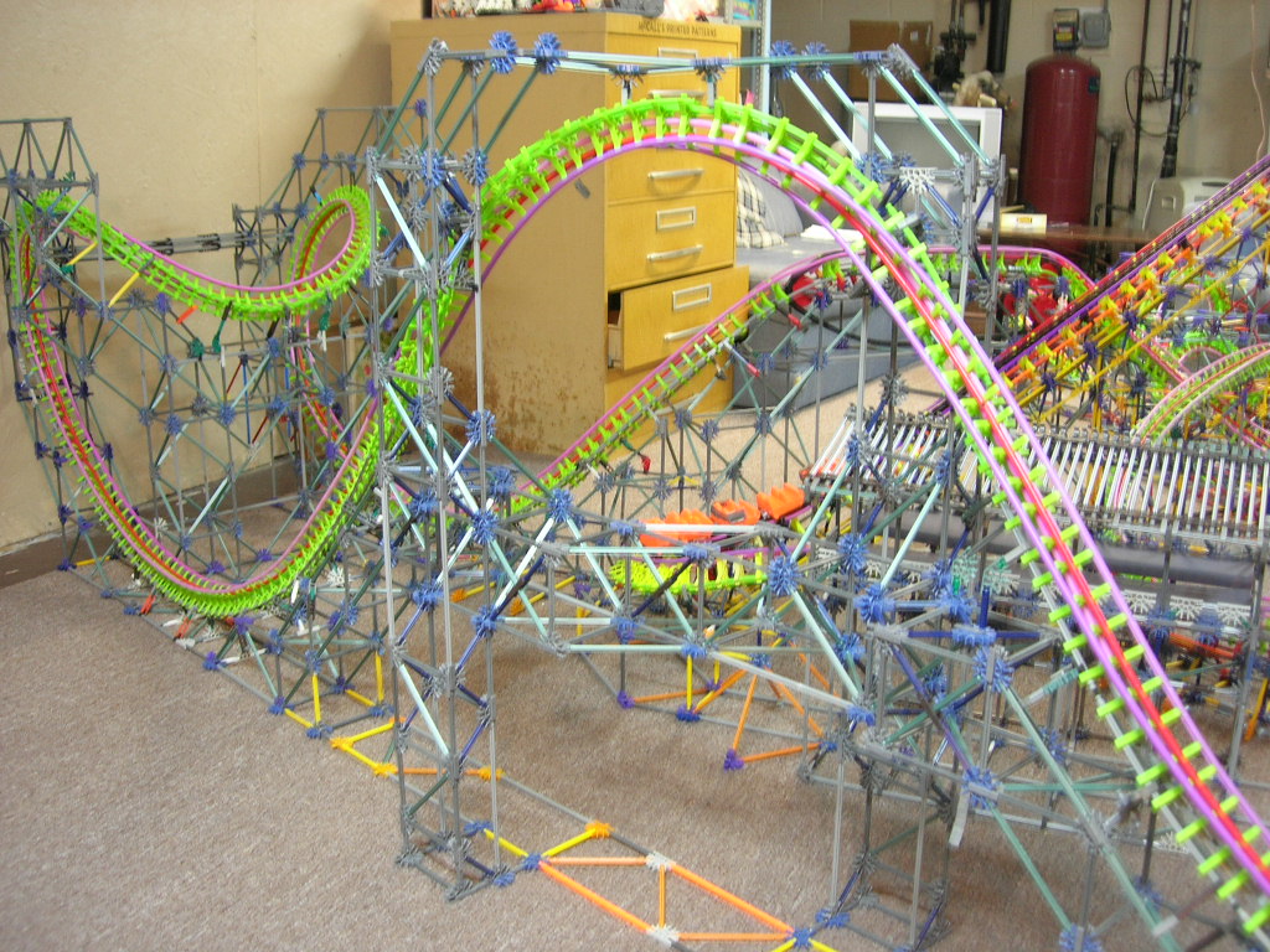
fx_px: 1394
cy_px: 476
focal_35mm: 38
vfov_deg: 37.7
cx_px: 635
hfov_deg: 49.0
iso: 87
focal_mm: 7.8
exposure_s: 1/3.8
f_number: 2.8
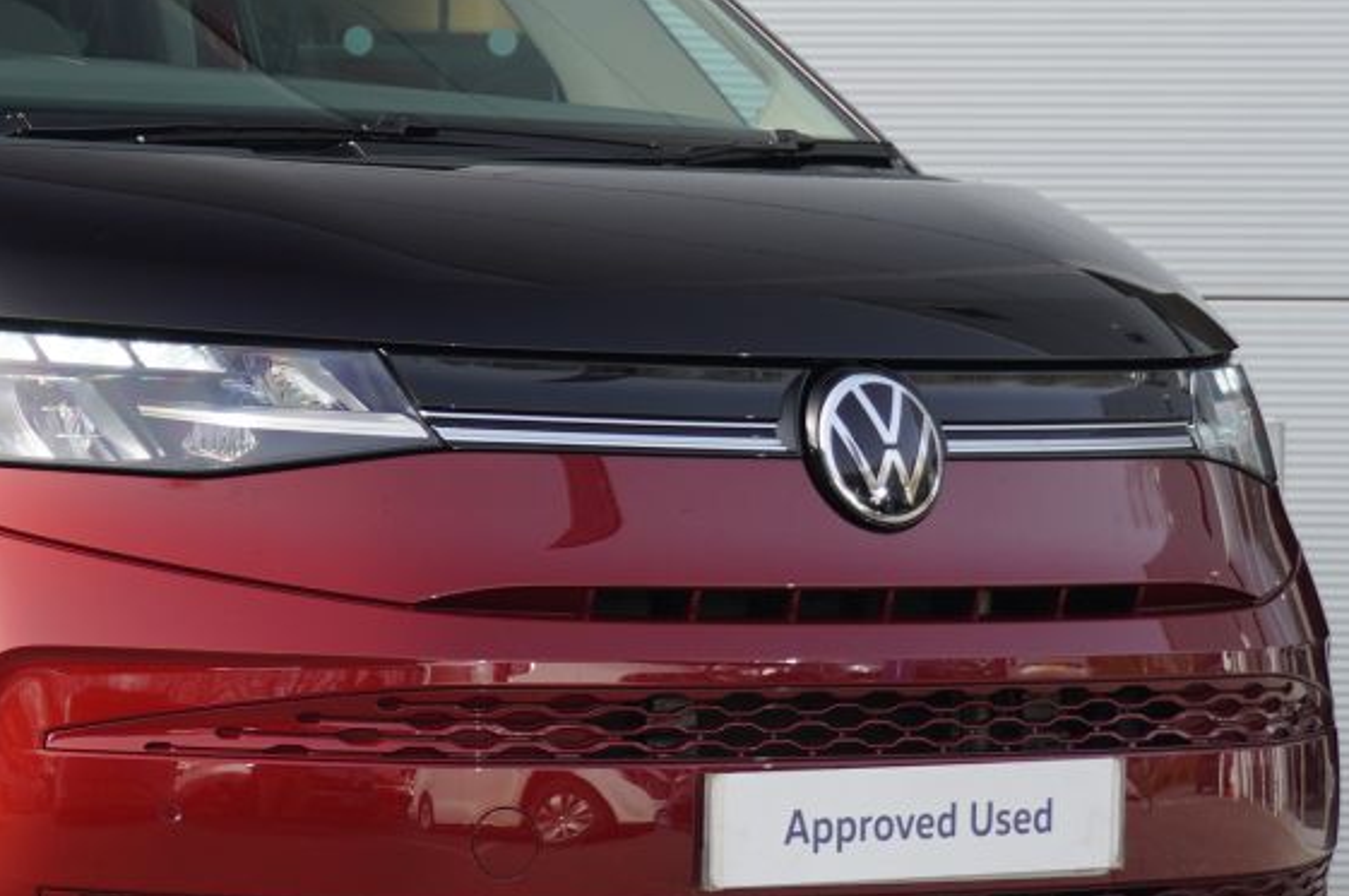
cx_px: -46
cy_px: 307
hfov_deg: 12.8
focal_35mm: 158
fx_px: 5931
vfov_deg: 8.6
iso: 160
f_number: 5.6
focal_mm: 37
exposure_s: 1/160
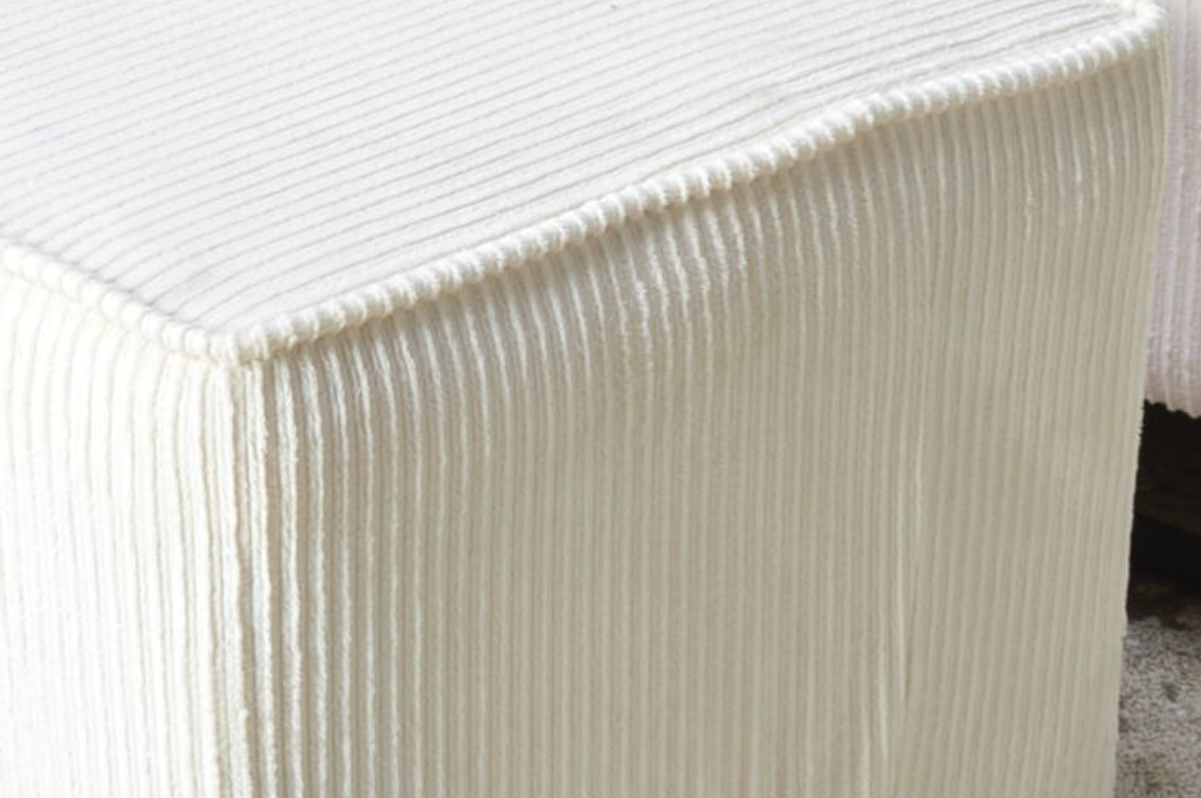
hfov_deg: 12.4
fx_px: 5535
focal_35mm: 166
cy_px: -229
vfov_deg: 8.1
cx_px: 741
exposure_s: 1/160
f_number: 9
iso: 100
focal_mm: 27
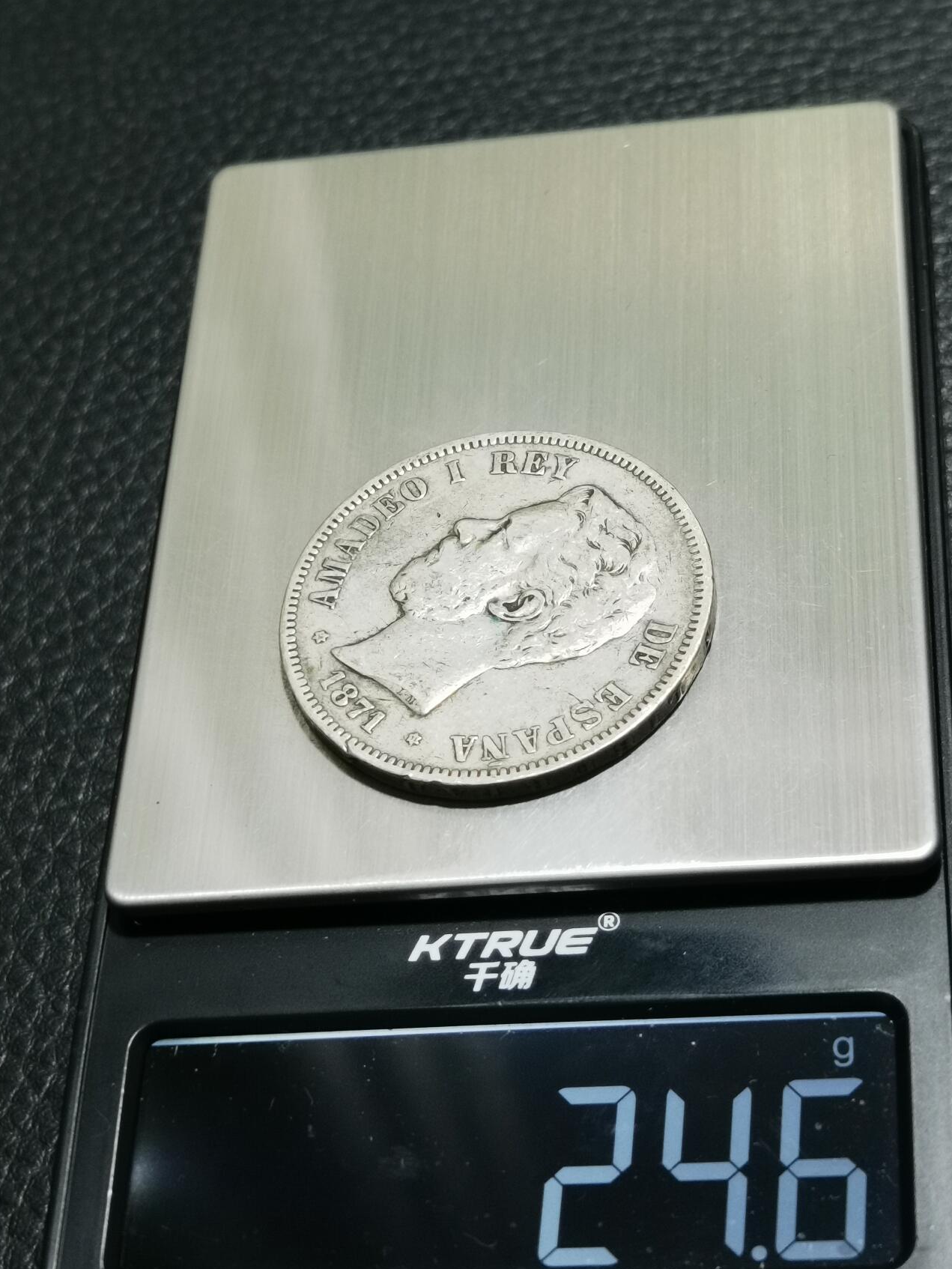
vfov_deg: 28.6
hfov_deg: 21.6
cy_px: 616
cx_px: 498
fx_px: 2493
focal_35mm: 68
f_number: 1.9
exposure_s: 1/100
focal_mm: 6.67
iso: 160
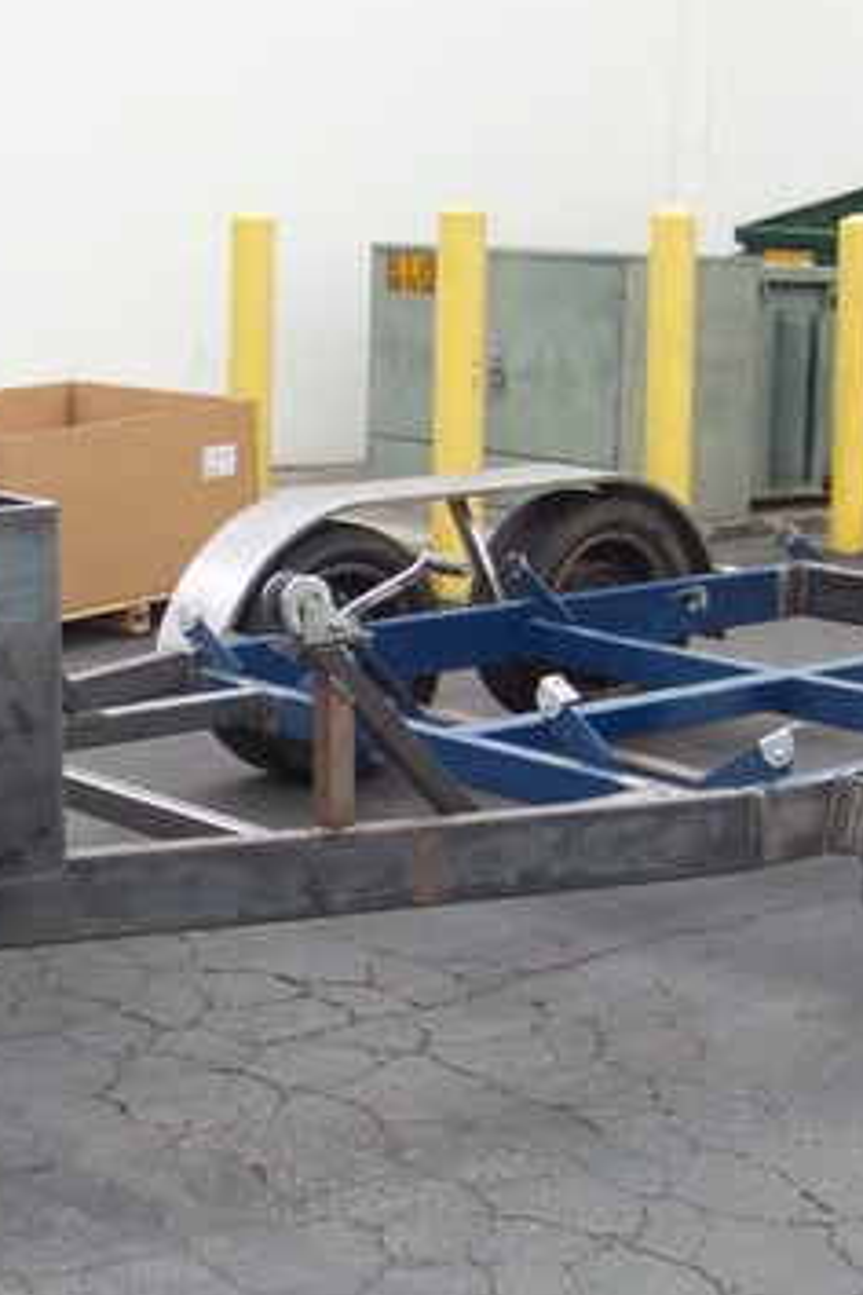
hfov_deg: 18.4
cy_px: 763
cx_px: 289
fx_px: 2661
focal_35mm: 74
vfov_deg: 27.3
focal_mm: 5.85
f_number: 2.8
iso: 72
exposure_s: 1/320
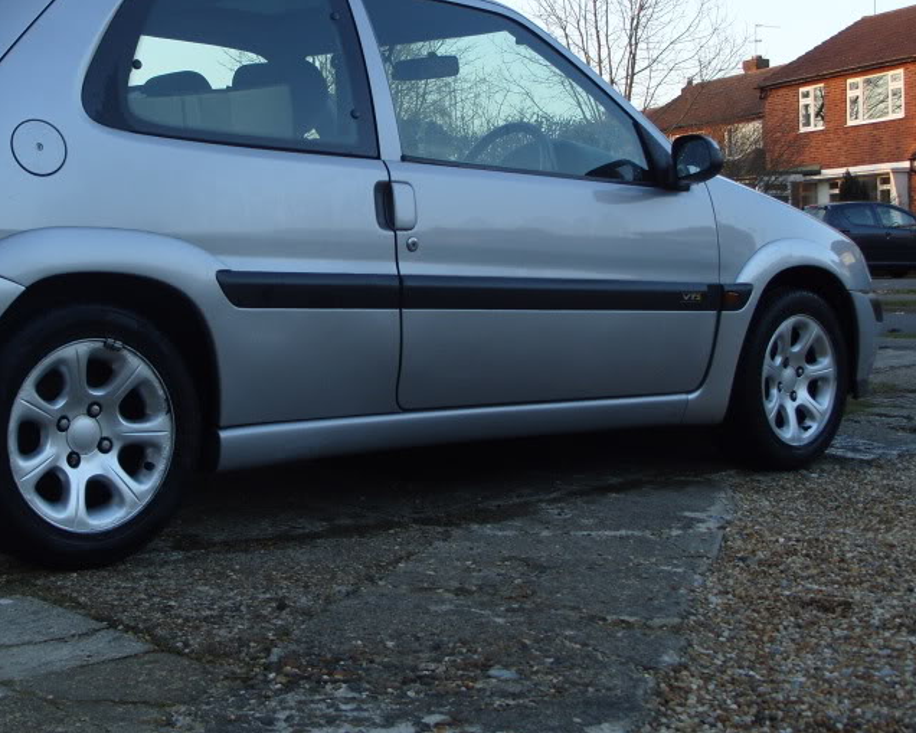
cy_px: 262
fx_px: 1491
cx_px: 297
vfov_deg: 27.5
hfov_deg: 33.8
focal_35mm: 55
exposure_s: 1/90
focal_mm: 7.8
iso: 80
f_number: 3.1
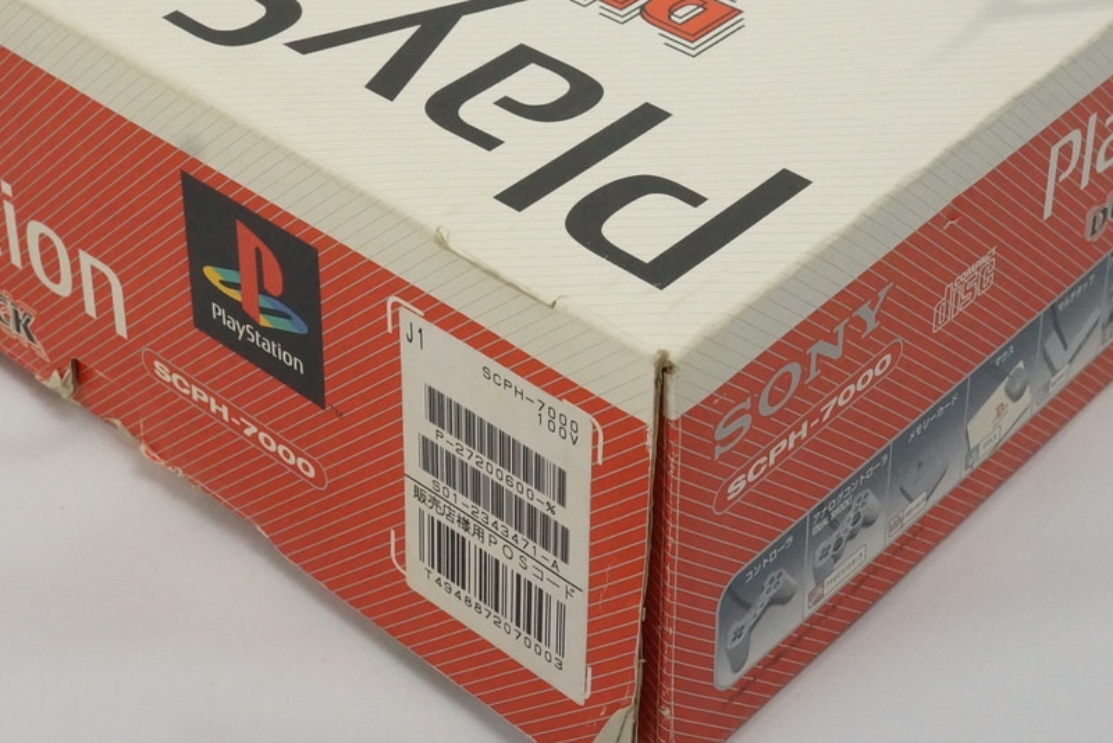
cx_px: 543
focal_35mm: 74
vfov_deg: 18.3
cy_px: 134
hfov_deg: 27.3
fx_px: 2289
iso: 3200
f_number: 10
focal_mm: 25
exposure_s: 1/200
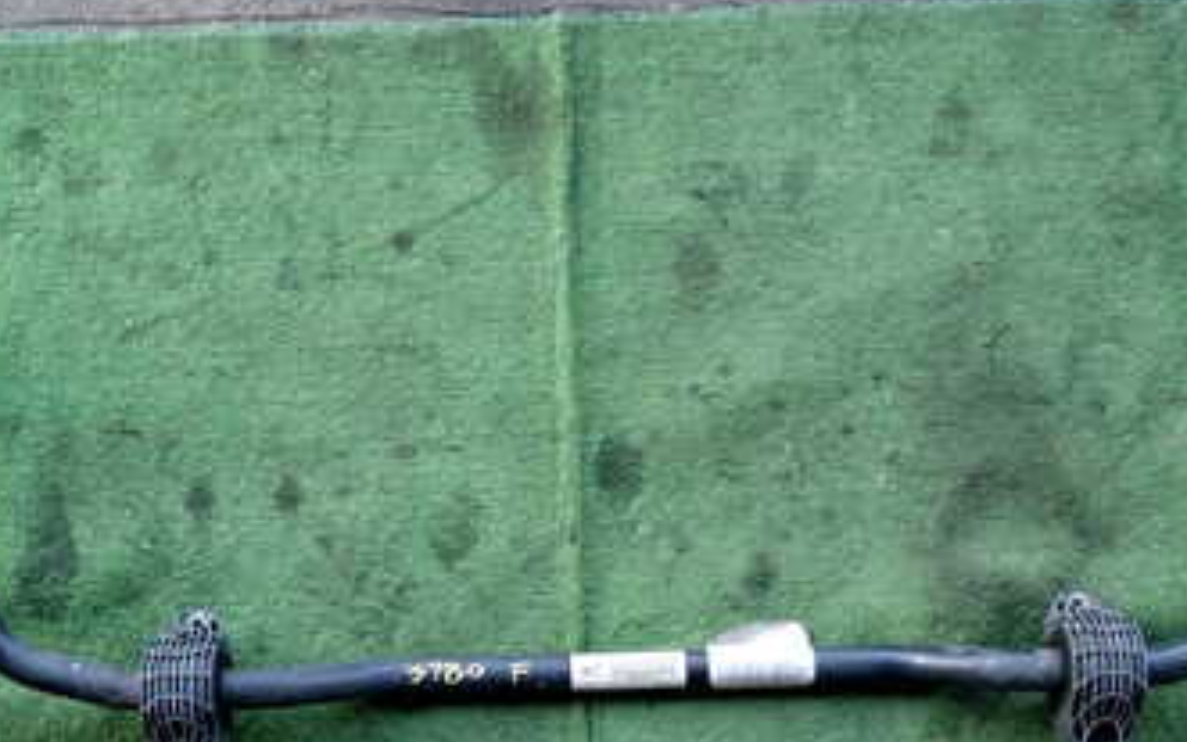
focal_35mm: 48
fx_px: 1553
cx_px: 570
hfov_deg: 41.8
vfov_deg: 26.6
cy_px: 552
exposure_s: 1/125
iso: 100
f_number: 2
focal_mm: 4.5
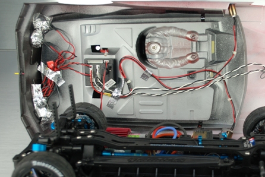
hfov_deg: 35.2
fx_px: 412
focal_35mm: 56
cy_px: 115
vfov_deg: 24.1
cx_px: 181
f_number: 5
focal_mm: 26
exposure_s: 1/60
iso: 200
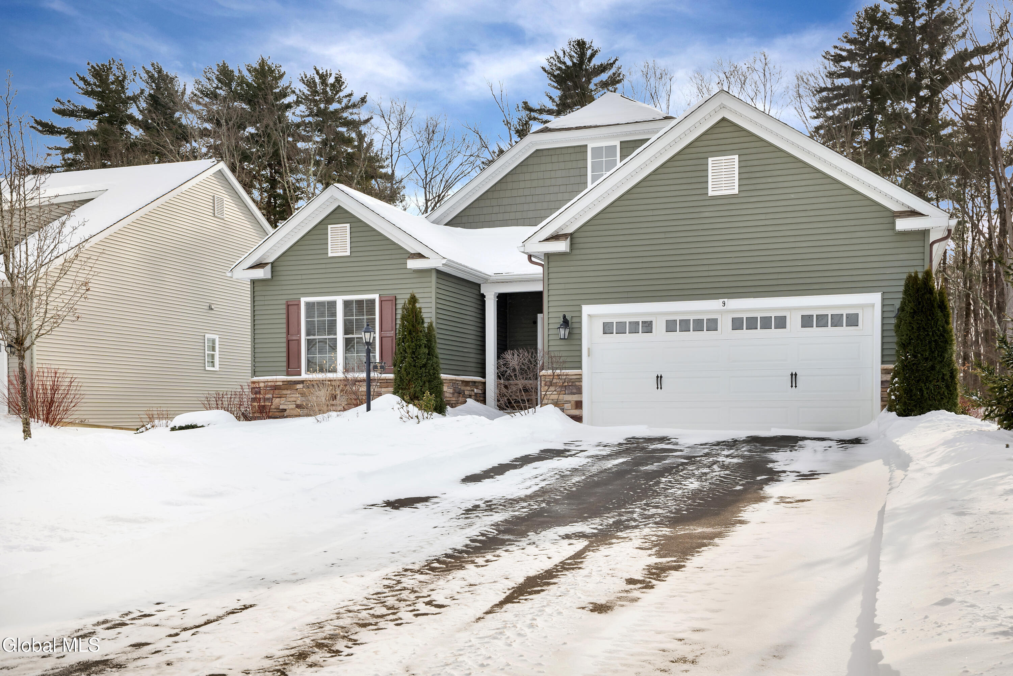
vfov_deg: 37.9
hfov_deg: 54.4
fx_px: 985
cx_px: 506
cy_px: 338
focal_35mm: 35
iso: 250
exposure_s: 1/1600
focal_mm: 35
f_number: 4.5
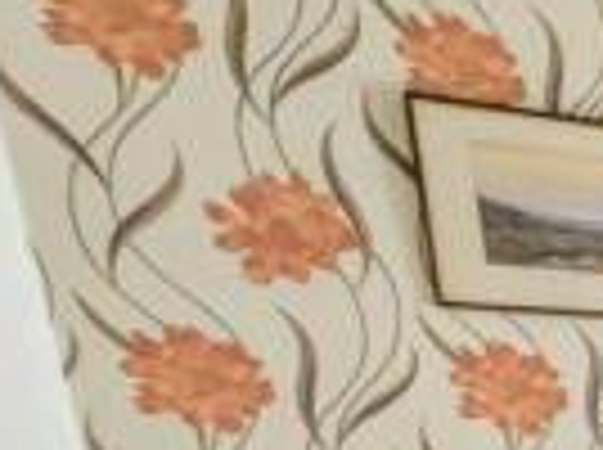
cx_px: 1184
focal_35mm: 61
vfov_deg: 19.8
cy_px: 727
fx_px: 1061
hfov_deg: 19.4
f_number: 2.2
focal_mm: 1.83
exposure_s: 1/50
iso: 55
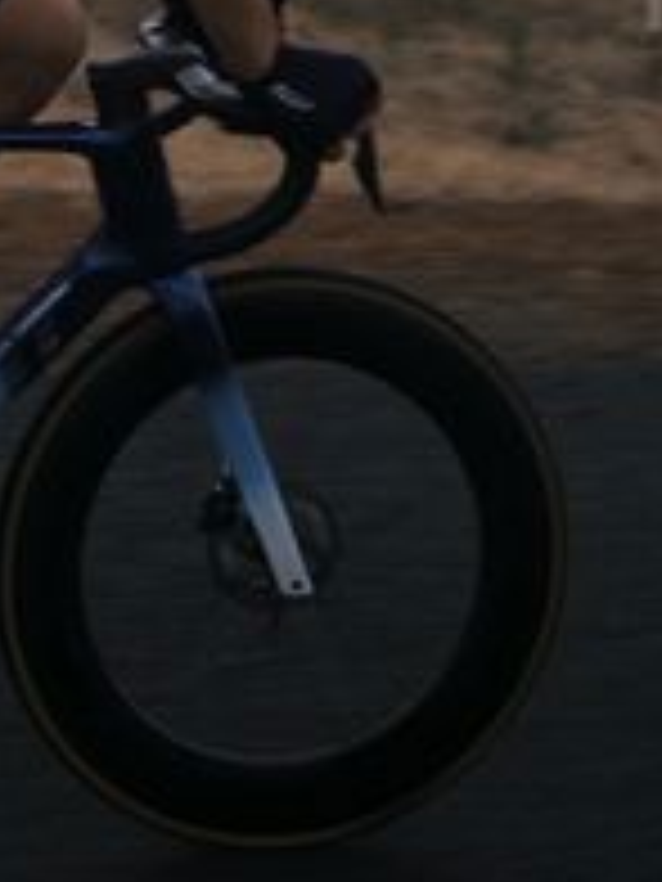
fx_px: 2091
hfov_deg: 17.4
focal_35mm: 82
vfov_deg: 20.8
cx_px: -65
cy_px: -378
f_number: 1.78
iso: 80
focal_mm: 6.86
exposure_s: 1/121
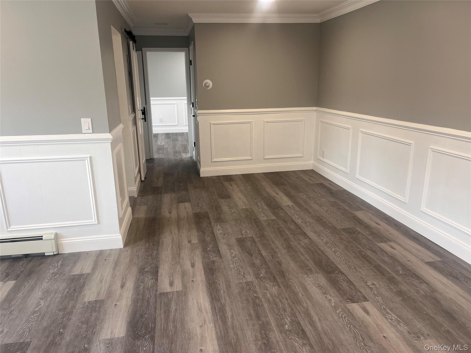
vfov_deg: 53.1
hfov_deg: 67.3
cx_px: 236
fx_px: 354
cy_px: 176
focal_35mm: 26
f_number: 1.6
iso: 64
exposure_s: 1/103
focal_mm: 5.1
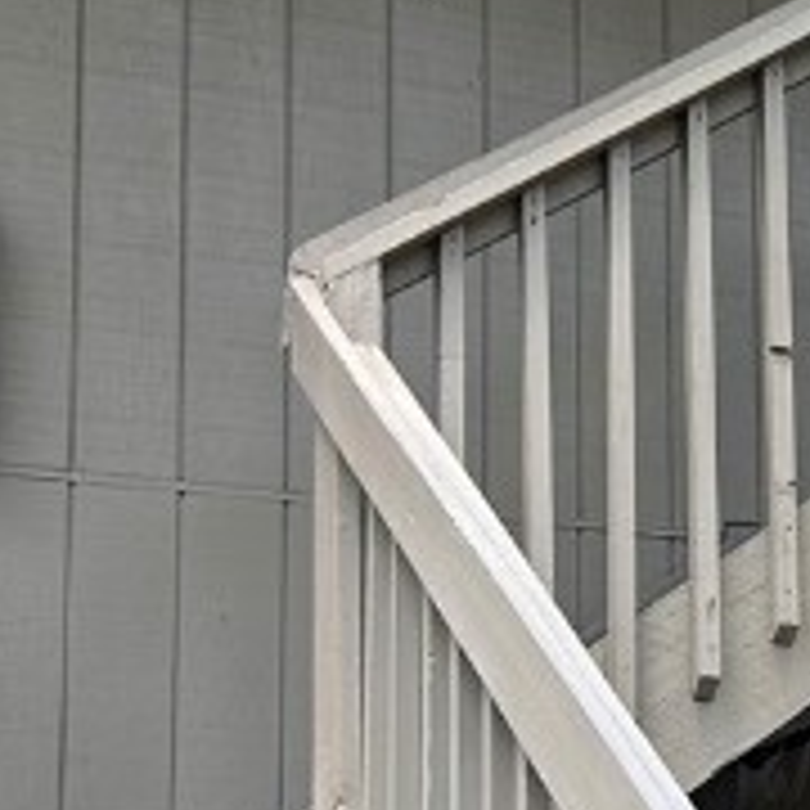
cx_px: 1134
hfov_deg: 13.7
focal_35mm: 121
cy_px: 693
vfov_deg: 14.3
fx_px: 3203
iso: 80
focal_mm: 6.86
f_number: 1.78
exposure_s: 1/258
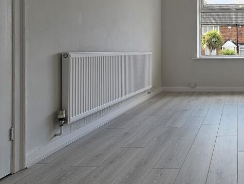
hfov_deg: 51.9
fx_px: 198
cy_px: 51
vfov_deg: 48.3
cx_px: 239
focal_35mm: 28
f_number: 2.2
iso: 50
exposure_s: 1/196
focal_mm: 2.2
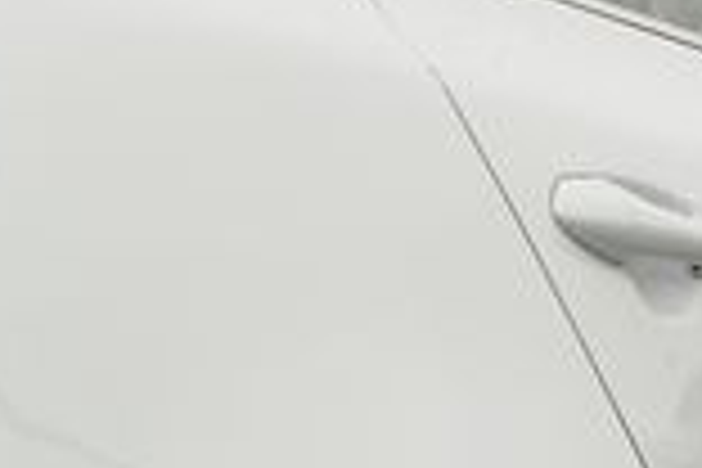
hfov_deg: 11.1
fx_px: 3451
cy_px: 646
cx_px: -423
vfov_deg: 7.6
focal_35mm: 177
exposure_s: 1/250
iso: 160
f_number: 6.3
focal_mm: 10
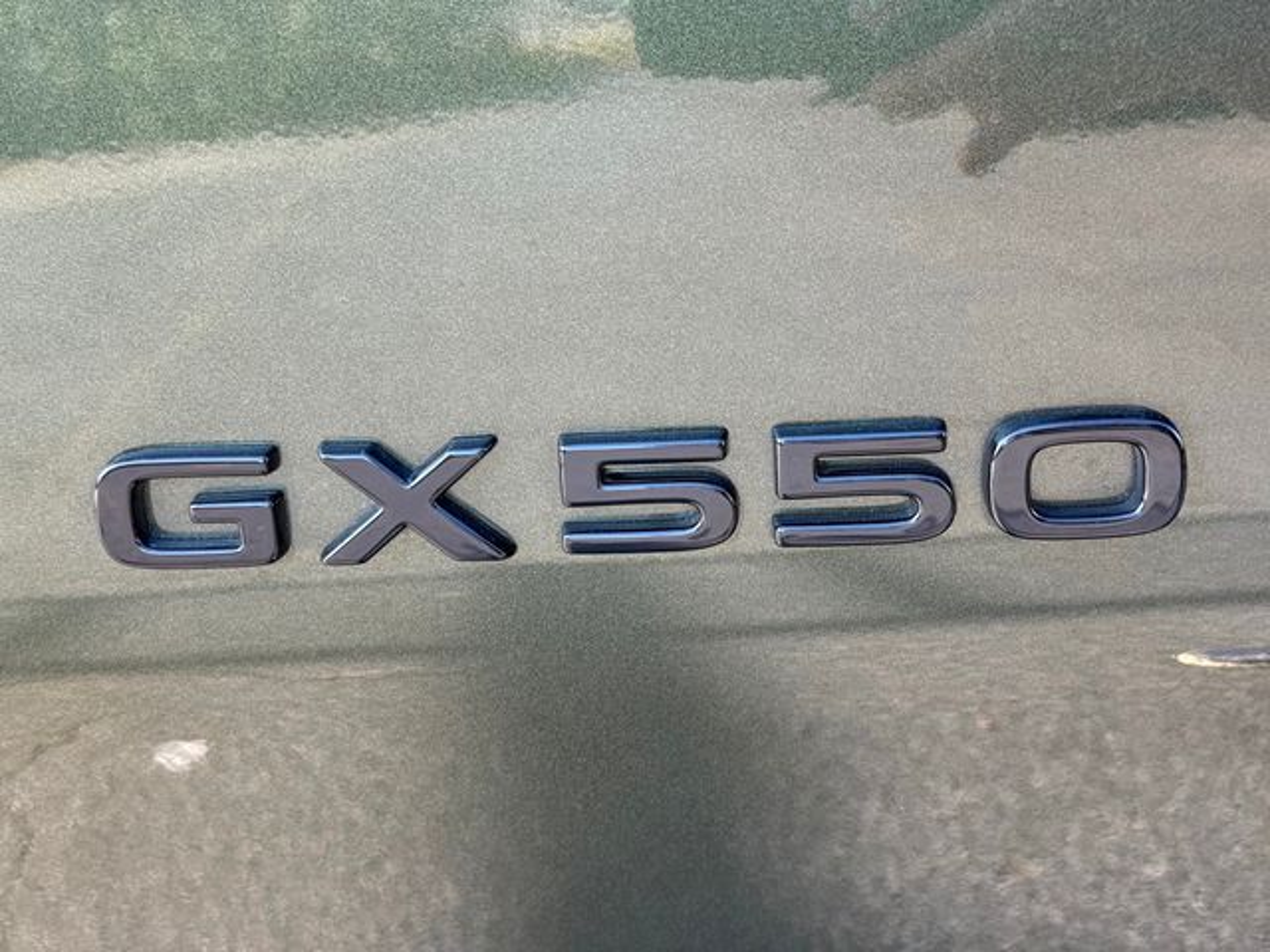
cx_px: 635
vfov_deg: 30.3
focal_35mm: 48
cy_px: 476
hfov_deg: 39.7
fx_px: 1761
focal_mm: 6.76
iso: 100
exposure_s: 1/278
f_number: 1.78
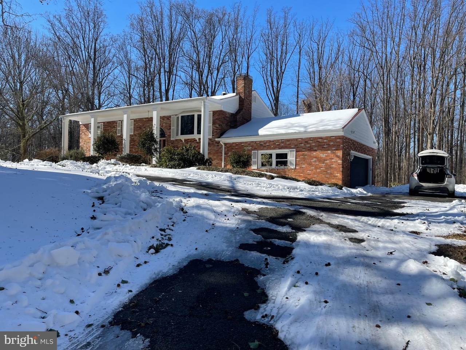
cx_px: 233
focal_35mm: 25
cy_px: 175
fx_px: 337
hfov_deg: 69.4
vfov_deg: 54.9
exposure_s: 1/3257
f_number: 1.6
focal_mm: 5.1
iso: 32
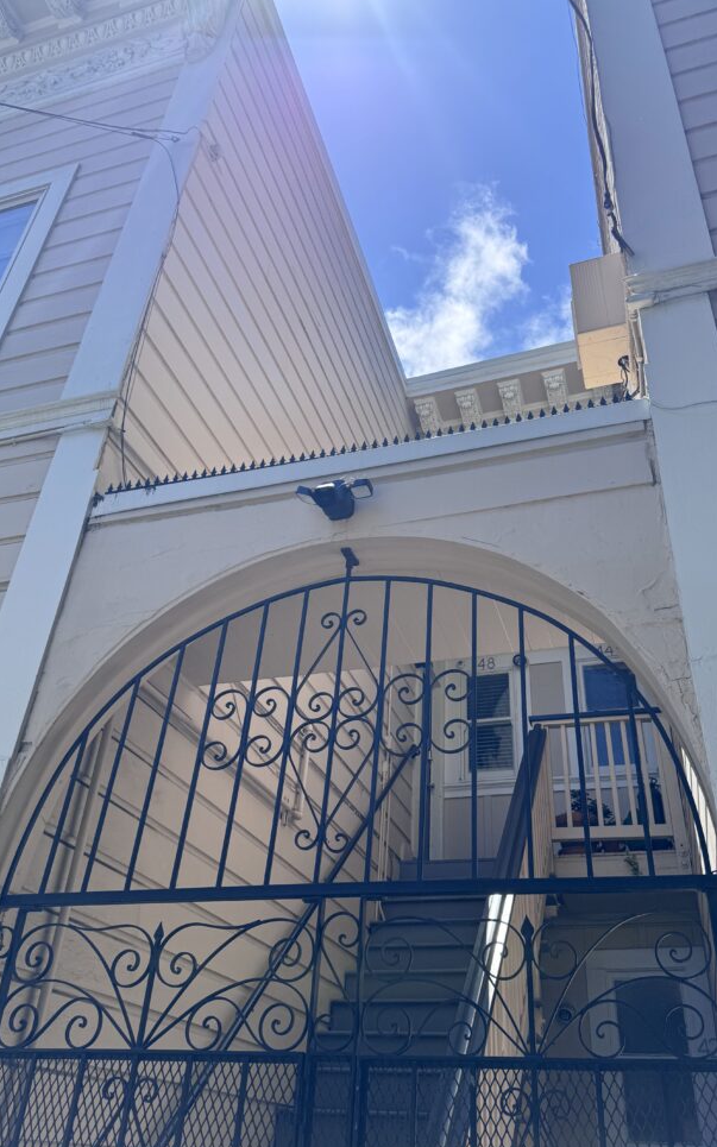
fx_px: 844
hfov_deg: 45.9
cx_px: 397
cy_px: 590
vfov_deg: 68.4
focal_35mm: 27
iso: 80
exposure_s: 1/3096
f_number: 1.78
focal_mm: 6.86
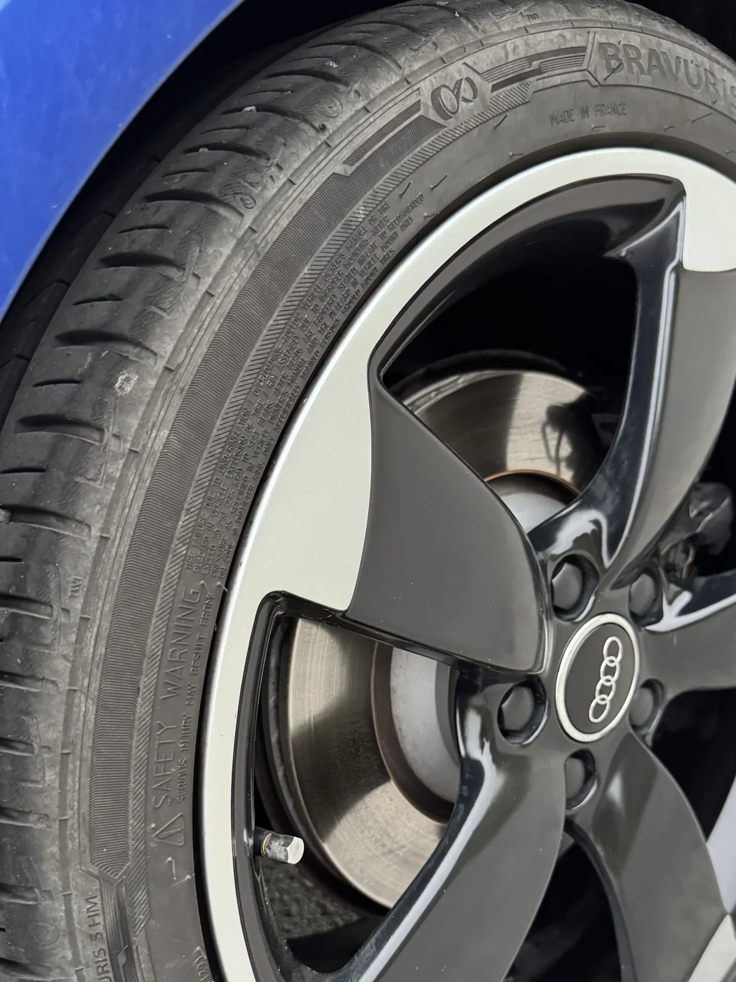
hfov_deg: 41.7
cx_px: 402
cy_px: 612
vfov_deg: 53.4
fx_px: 964
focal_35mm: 34
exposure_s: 1/60
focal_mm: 6.76
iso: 800
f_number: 1.78
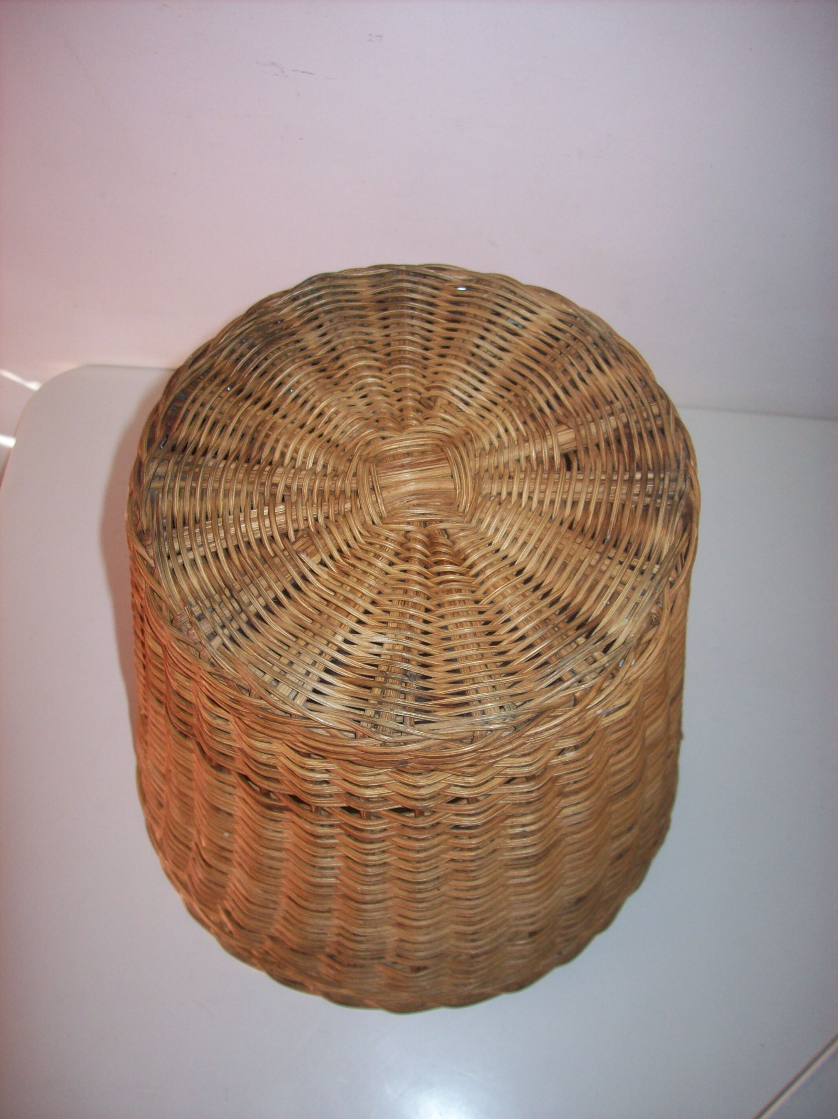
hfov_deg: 39.6
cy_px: 560
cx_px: 419
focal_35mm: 36
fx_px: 1163
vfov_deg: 51.4
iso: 80
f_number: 2.7
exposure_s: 1/64
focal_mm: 6
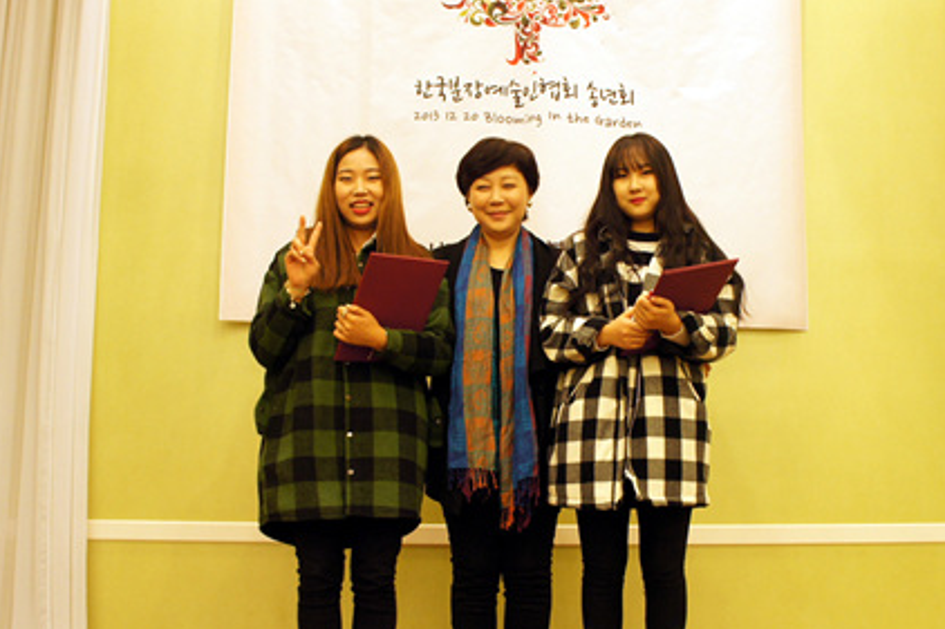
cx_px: 526
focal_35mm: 32
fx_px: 840
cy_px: 317
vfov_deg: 41.1
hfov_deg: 58.6
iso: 640
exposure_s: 1/30
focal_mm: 18
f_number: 4.5
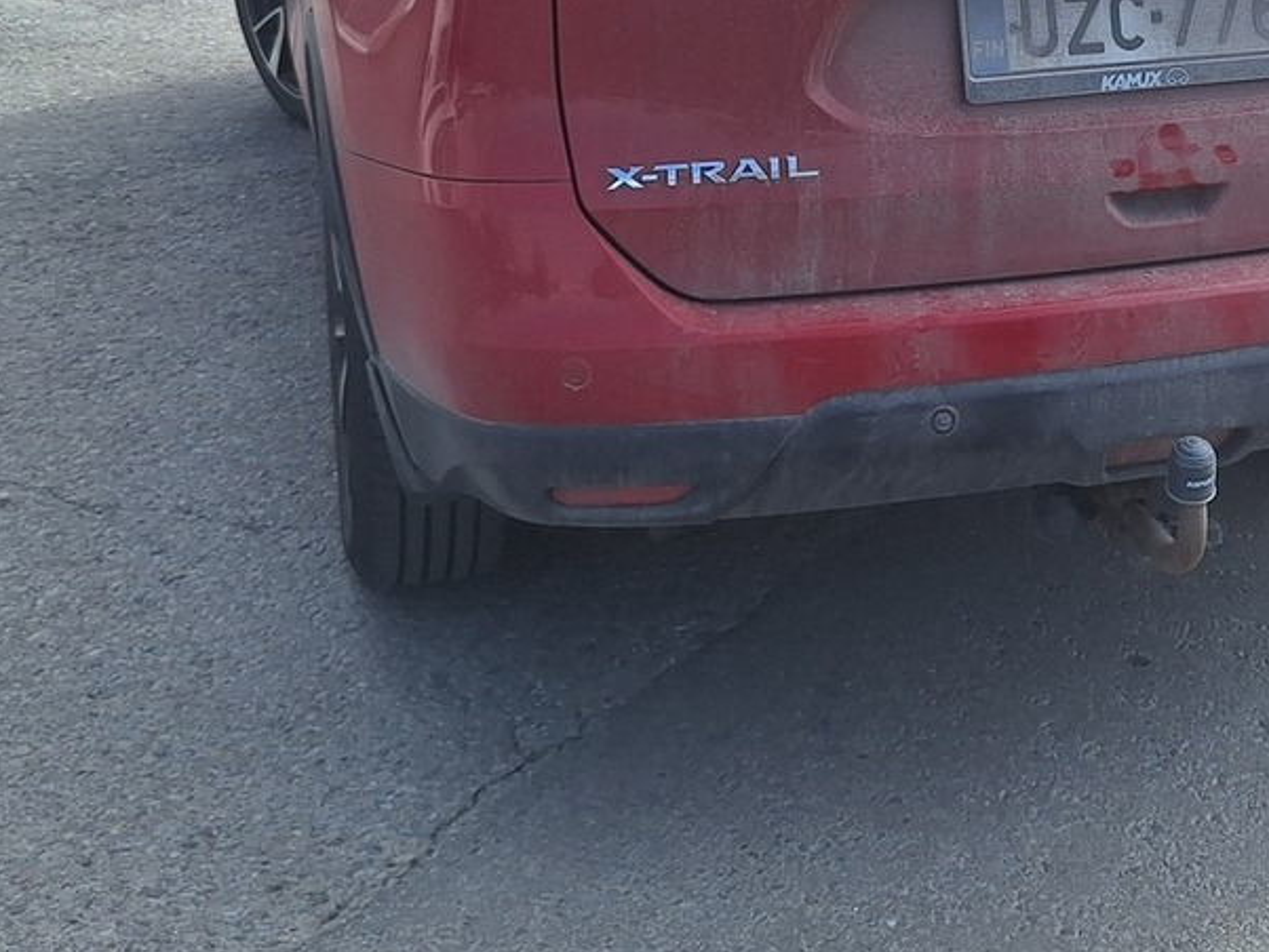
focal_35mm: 55
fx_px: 2017
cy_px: 40
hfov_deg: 33.9
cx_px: 1003
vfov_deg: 25.5
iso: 40
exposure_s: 1/2278
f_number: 1.8
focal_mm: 5.54
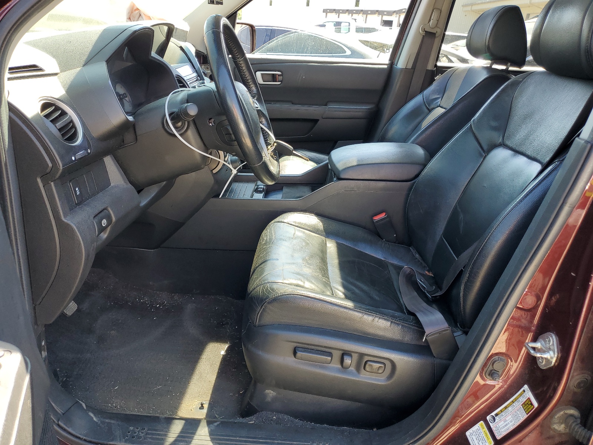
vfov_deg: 53.1
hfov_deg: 67.3
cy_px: 222
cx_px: 296
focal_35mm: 26
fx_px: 445
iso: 50
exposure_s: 1/204
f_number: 1.5
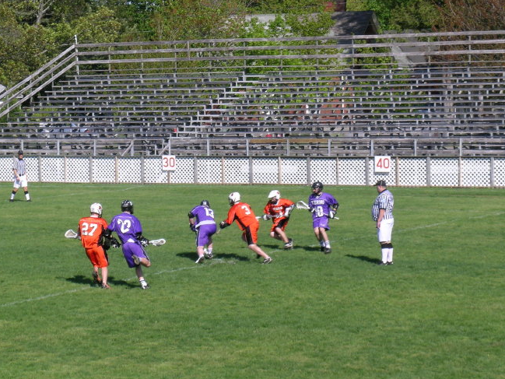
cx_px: 226
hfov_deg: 13.8
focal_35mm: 143
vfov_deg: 10.4
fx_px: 2087
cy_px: 174
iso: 50
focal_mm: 24
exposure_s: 1/175
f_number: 7.3
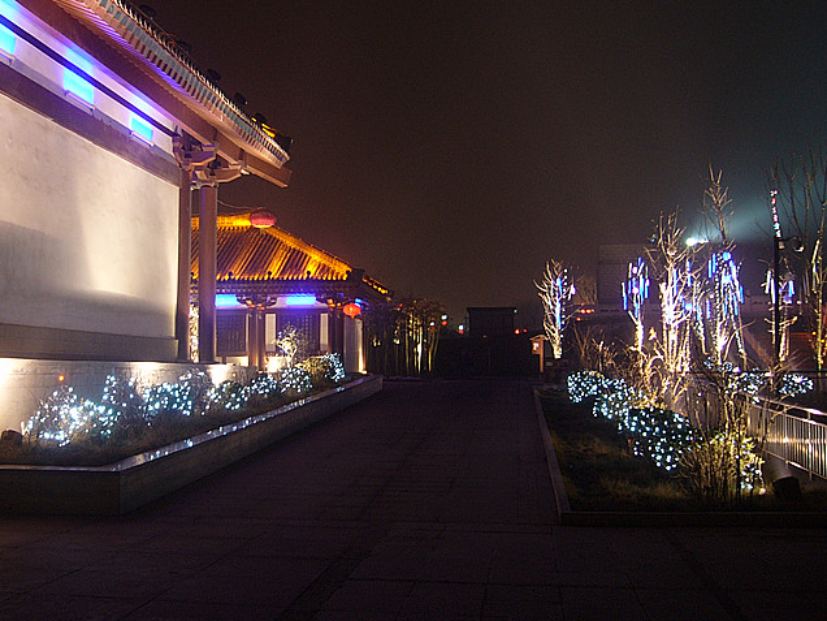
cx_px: 334
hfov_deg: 42.8
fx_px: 1051
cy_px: 251
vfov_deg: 32.8
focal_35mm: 44
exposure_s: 1
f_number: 2.8
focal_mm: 5.8
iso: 64
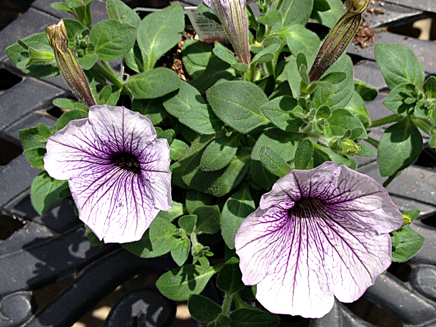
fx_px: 441
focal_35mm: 35
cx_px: 218
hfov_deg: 52.6
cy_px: 164
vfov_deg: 40.7
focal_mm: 4.28
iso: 50
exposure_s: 1/1255
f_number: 2.4
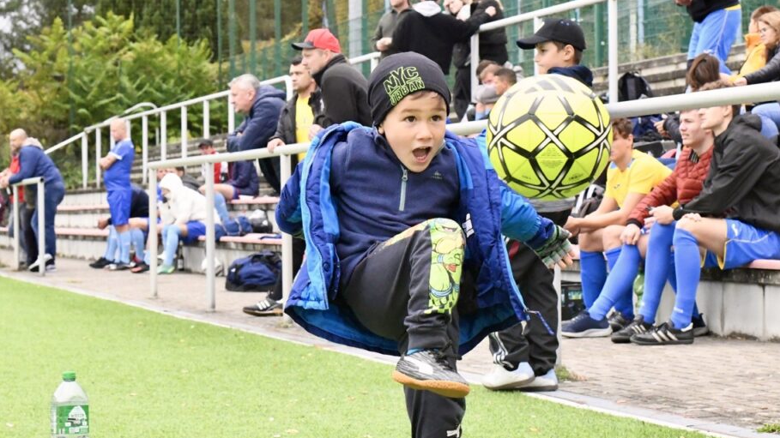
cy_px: 291
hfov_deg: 35.4
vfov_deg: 20.3
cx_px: 411
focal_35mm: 59
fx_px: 1220
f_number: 9
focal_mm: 50
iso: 6400
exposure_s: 1/2000
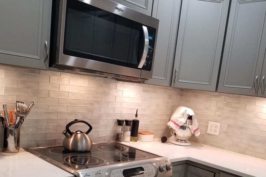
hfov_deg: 51.9
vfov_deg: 34.9
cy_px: 141
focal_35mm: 37
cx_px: 132
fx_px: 273
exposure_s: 1/60
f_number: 1.7
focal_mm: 4.25
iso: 160
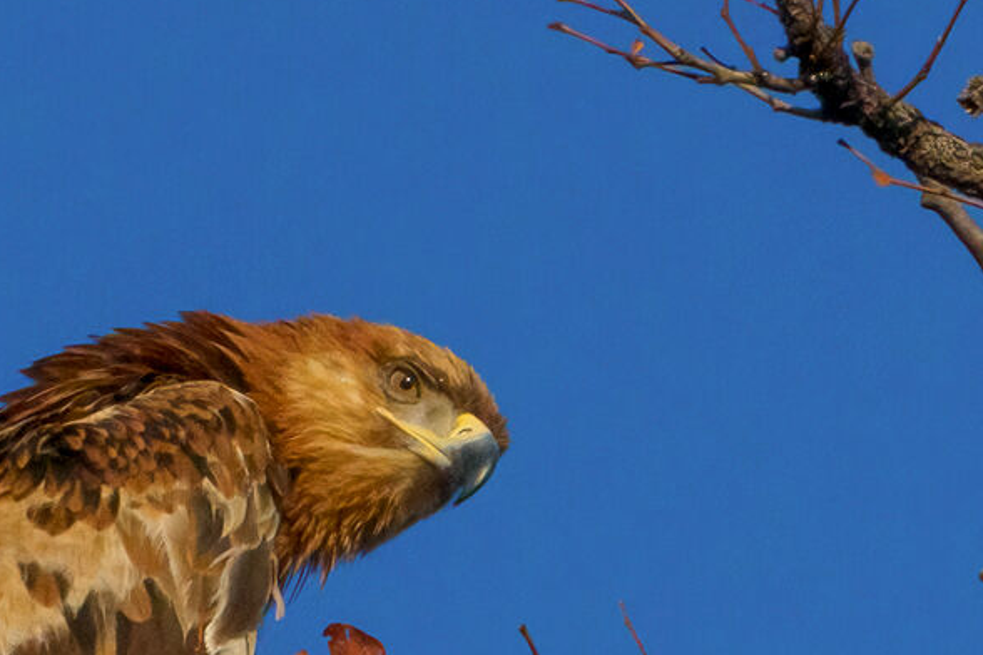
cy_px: 924
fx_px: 22280
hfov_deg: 2.5
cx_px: 261
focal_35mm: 816
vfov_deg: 1.7
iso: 1250
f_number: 13
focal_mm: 200
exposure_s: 1/2500
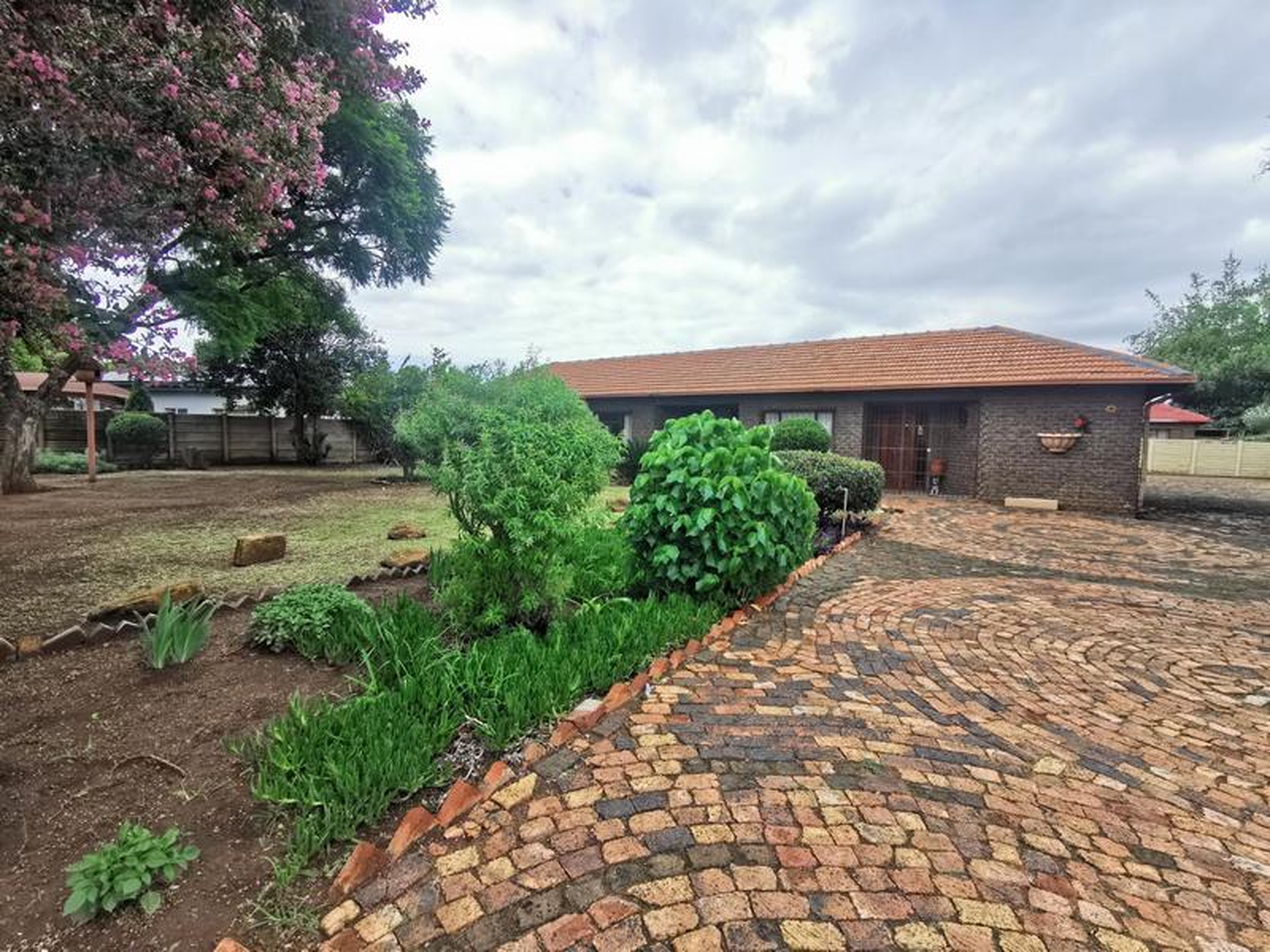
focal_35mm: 16
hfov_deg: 94.5
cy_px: 476
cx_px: 635
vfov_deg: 78.1
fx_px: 587
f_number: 2.2
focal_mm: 2.35
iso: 50
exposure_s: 1/343
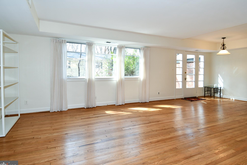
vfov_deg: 64.5
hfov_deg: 86.9
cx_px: 120
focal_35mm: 19
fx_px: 130
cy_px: 83
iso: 200
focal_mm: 12
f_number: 4.5
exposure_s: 1/80
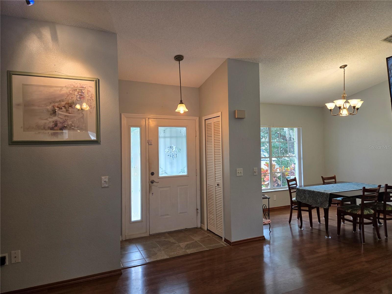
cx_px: 196
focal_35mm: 23
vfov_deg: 58.9
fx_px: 260
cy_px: 147
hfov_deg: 73.9
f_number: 1.8
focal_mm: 5.4
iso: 200
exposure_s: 1/120
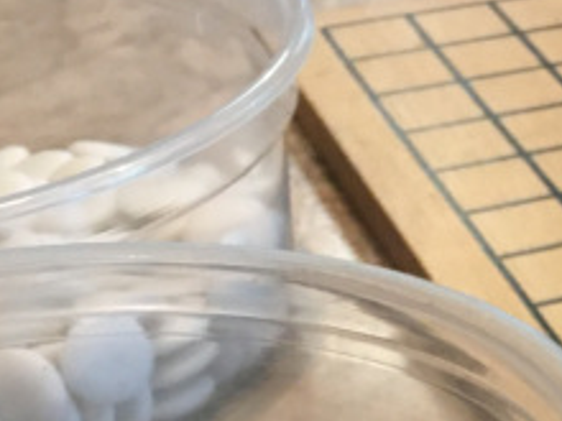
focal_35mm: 132
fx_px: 2143
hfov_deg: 13.8
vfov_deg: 10.8
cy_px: 663
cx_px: 904
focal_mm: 4.15
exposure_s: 1/30
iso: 125
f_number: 2.2
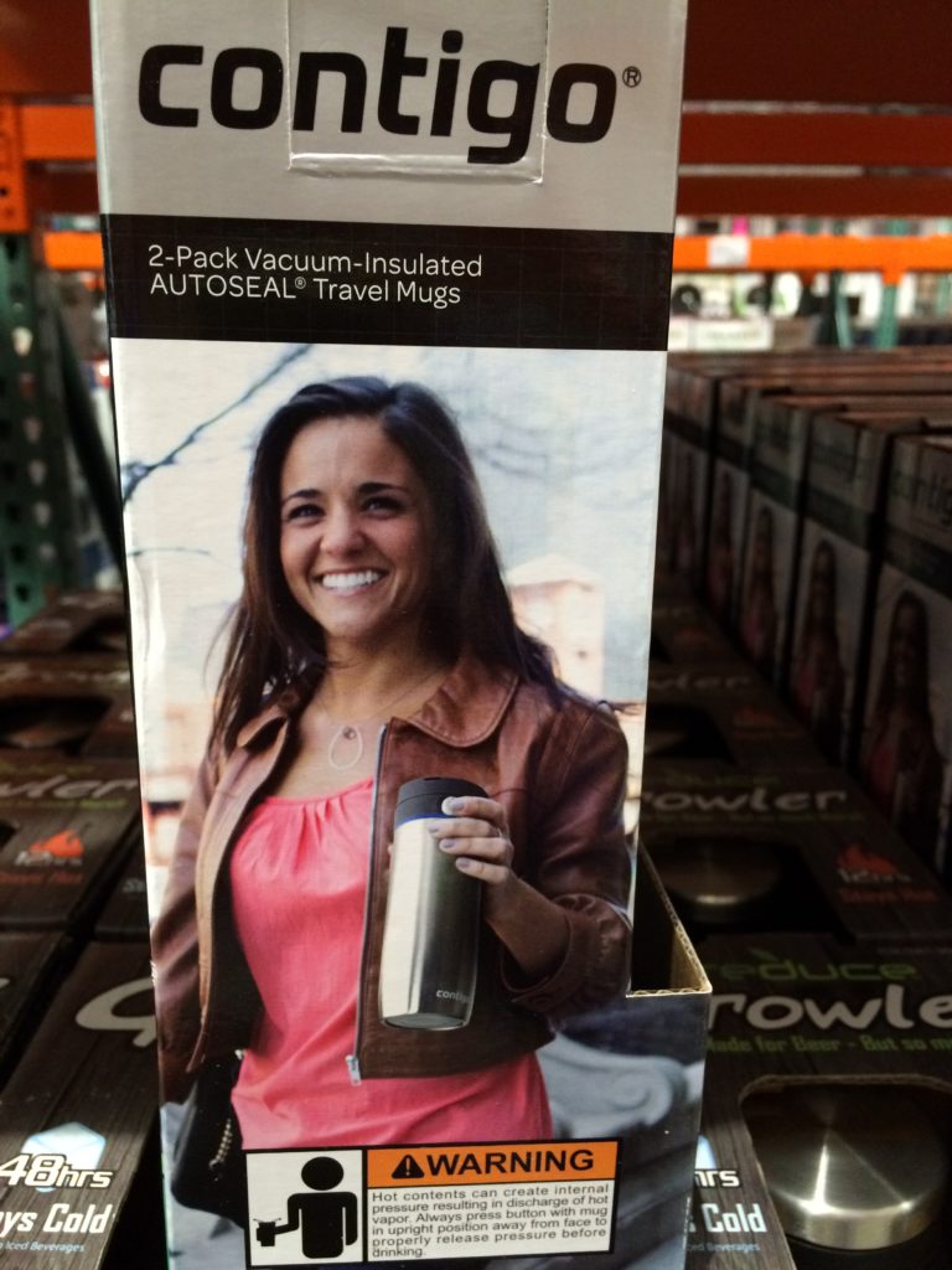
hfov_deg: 48.2
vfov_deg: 61.7
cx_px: 476
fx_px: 1063
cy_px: 635
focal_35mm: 29
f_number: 2.2
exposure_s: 1/30
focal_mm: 4.15
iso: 250
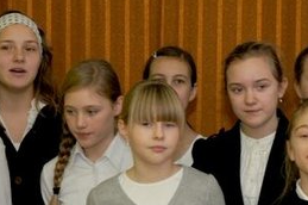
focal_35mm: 226
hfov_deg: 9.1
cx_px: 212
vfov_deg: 6.1
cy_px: 167
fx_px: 1931
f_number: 5.6
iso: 400
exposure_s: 1/100
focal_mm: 60
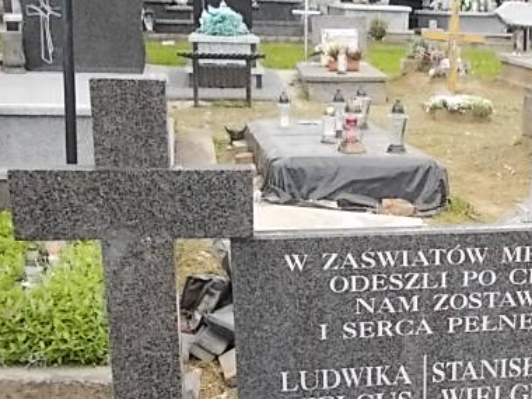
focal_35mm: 64
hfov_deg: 29.5
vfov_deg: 22.6
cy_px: 325
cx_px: 433
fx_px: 984
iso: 80
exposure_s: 1/200
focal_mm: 5.3
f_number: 3.1
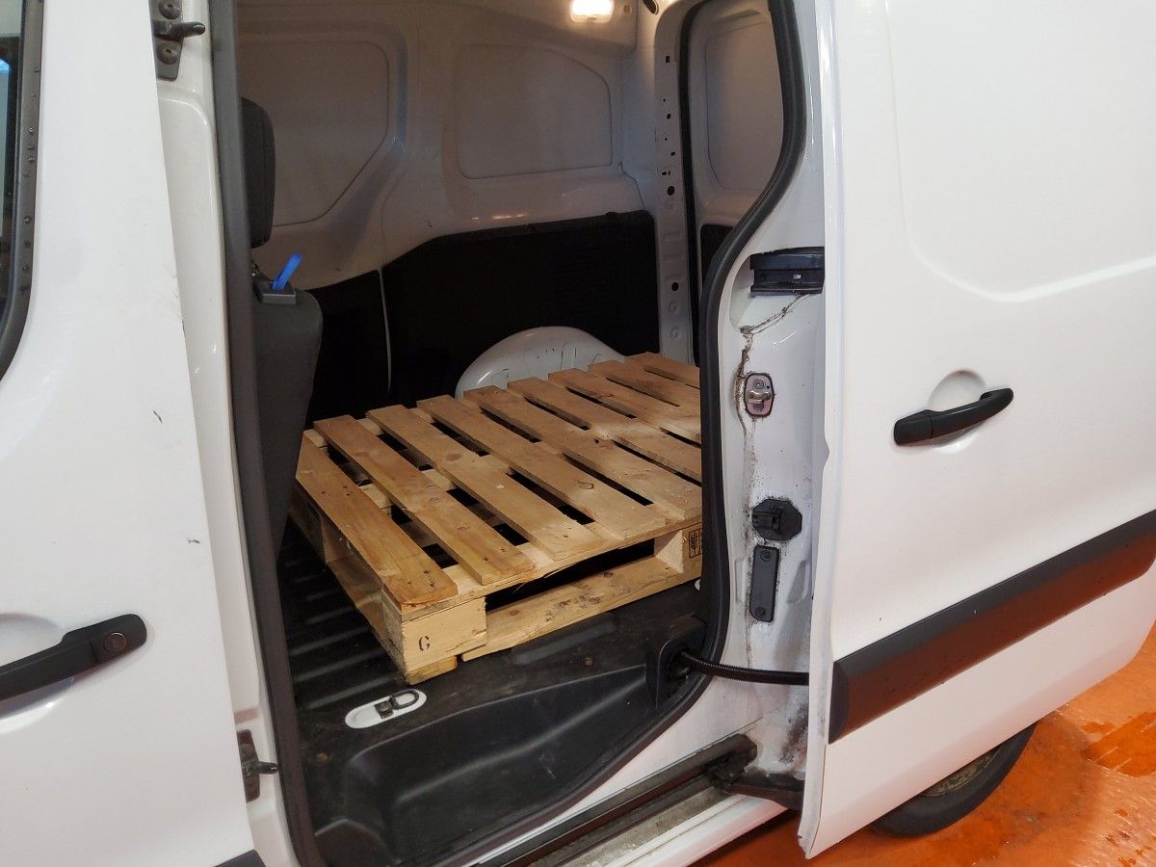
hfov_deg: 67.3
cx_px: 578
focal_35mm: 26
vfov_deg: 53.1
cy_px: 434
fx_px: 868
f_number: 2
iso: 160
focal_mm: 3.08
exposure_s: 1/50
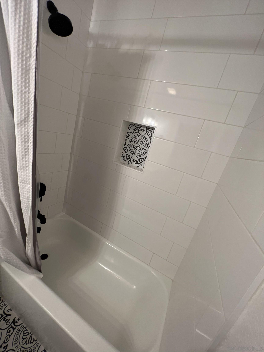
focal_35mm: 13
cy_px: 176
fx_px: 132
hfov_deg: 89.9
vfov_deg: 106.2
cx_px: 132
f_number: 1.8
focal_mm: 1.57
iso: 50
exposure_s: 1/30
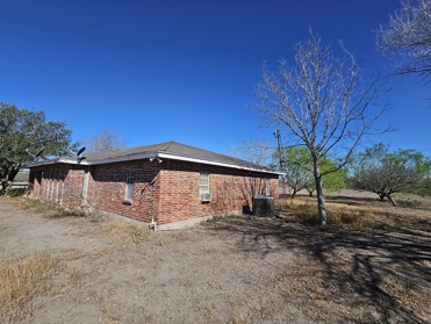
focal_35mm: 14
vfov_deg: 85.8
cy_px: 164
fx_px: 174
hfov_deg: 102.0
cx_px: 214
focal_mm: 1.7
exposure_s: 1/1809
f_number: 2.2
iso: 32
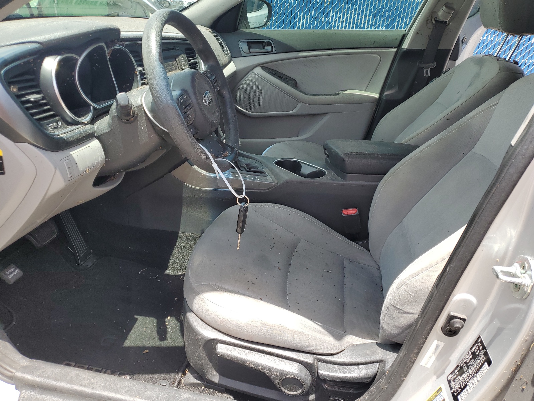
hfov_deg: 67.3
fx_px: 401
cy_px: 200
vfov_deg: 53.1
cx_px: 267
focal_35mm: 26
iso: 50
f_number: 1.5
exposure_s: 1/769
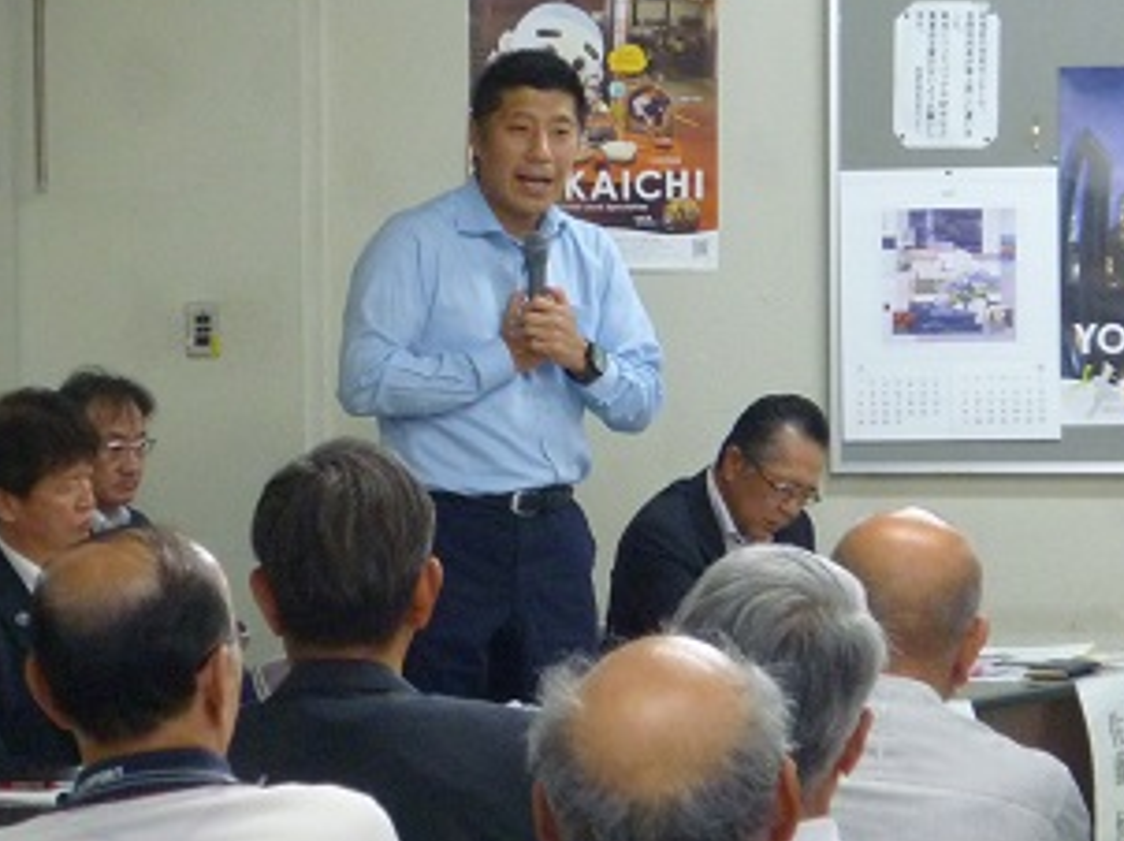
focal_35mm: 184
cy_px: 337
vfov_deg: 8.1
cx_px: 489
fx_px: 5970
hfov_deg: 10.8
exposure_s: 1/25
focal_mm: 14.2
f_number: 4.4
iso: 400
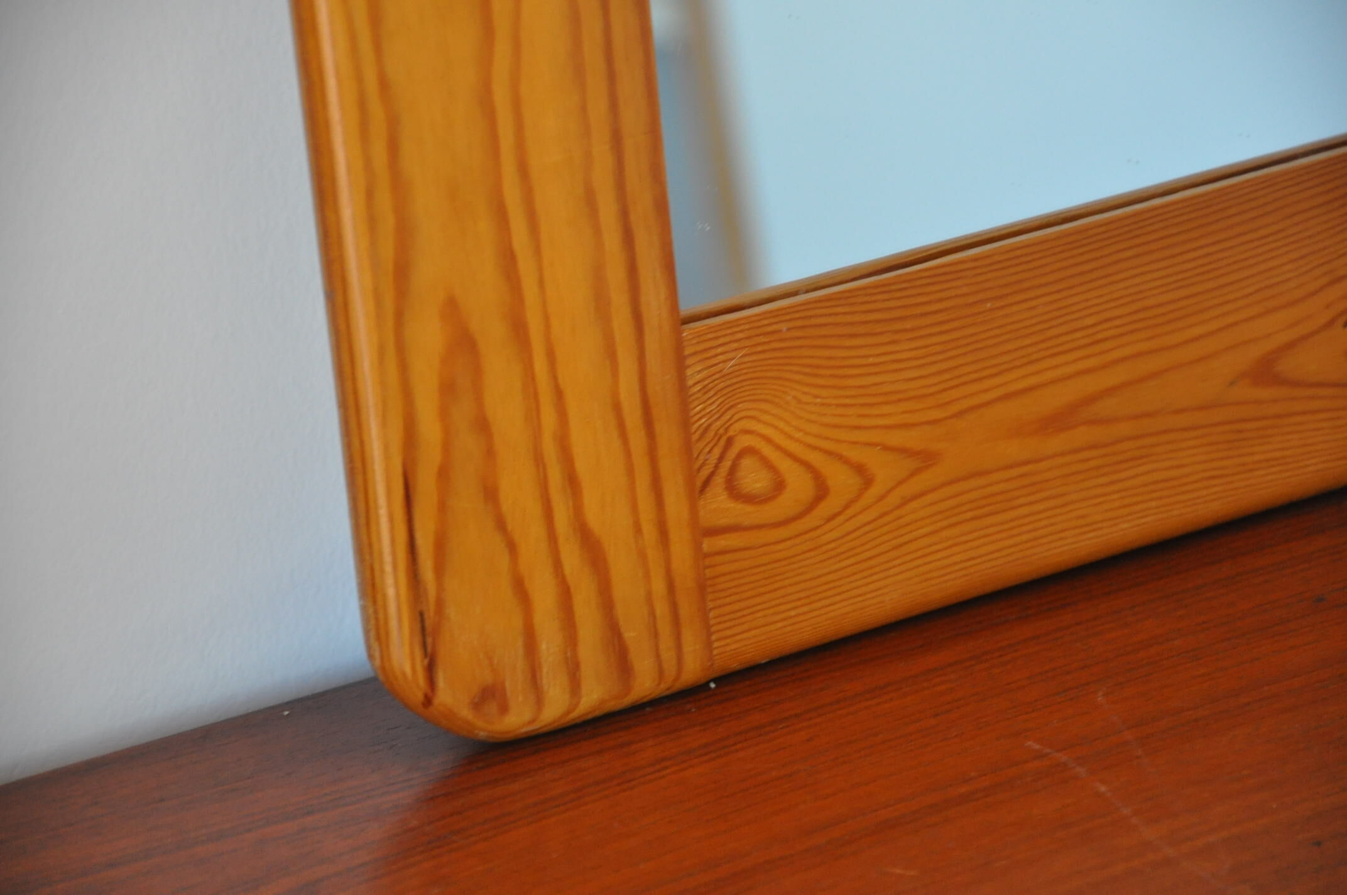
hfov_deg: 13.1
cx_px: 674
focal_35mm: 158
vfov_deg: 8.7
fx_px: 5886
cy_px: 448
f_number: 5.6
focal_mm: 105
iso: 1600
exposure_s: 1/50
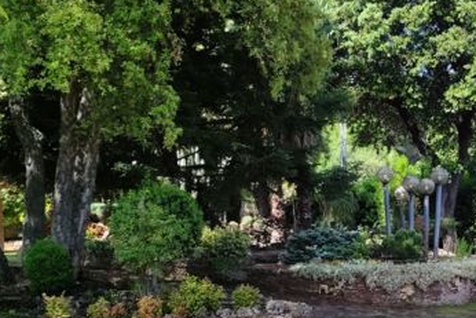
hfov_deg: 36.0
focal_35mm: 53
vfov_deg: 25.0
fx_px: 701
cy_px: 271
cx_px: 394
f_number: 1.89
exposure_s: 1/884
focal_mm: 5.43
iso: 50
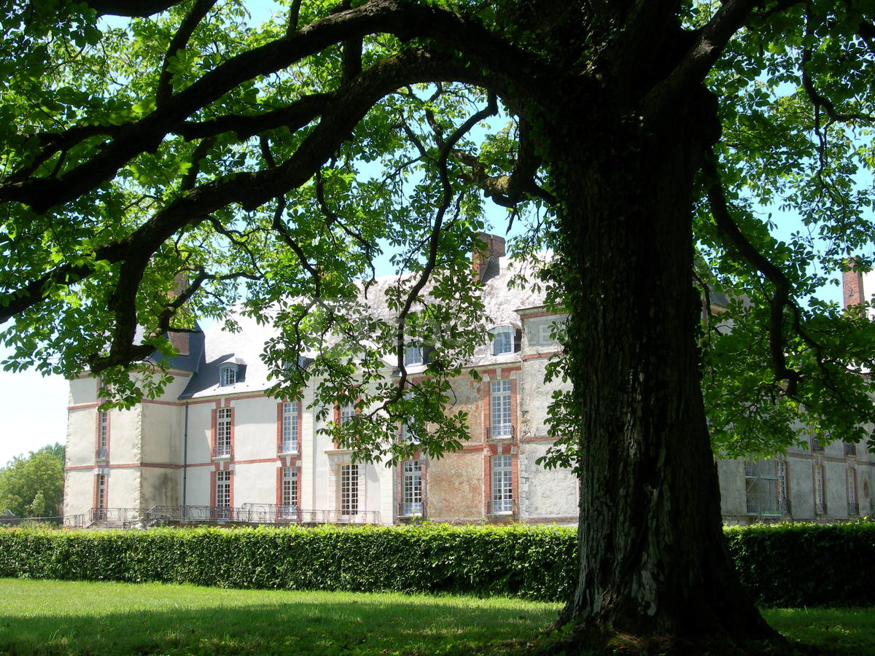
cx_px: 438
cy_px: 328
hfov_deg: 37.5
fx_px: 1289
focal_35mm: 51
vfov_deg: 28.6
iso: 50
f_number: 5.4
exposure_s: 1/142
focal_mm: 10.6
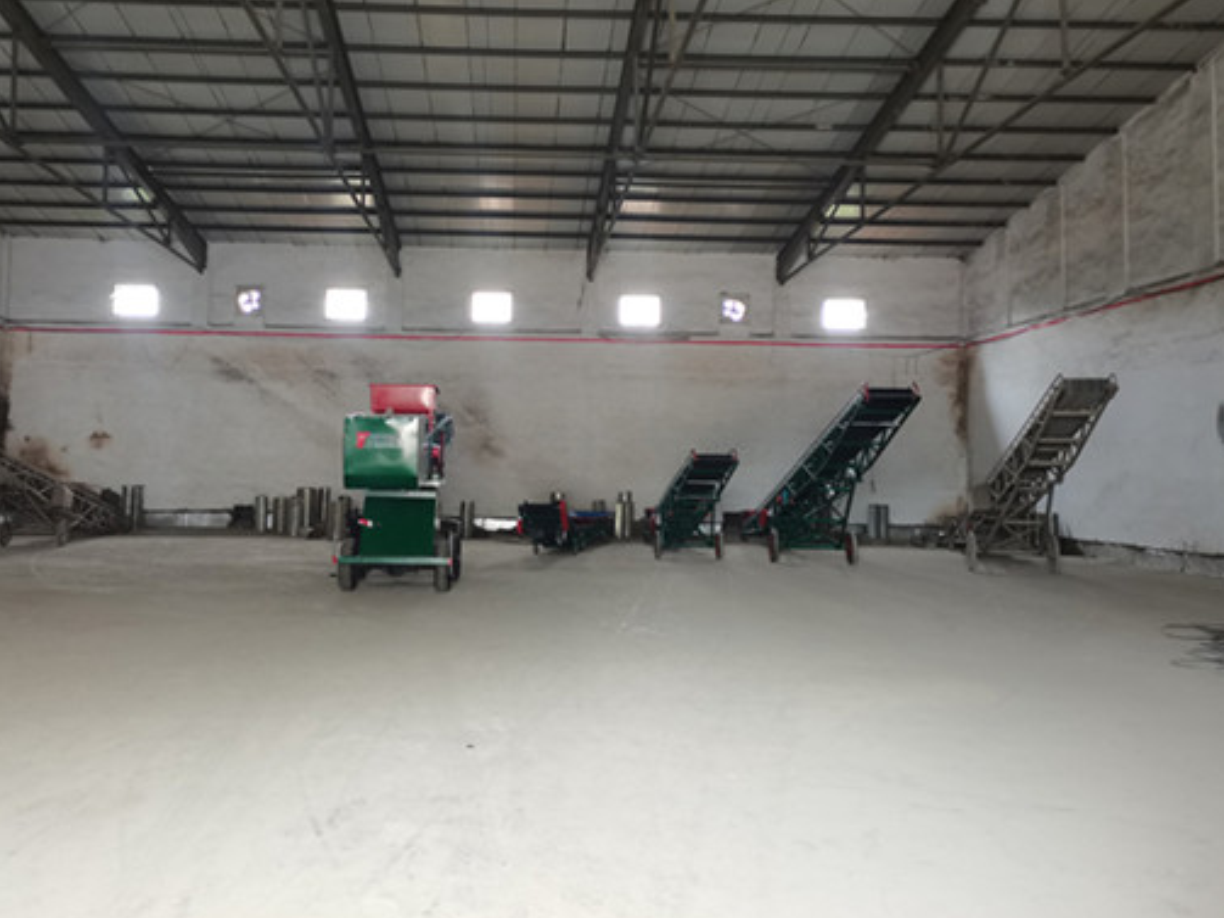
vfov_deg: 45.3
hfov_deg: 58.2
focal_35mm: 31
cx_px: 548
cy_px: 382
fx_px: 1096
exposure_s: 1/33.3
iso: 500
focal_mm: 5.58
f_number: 1.8
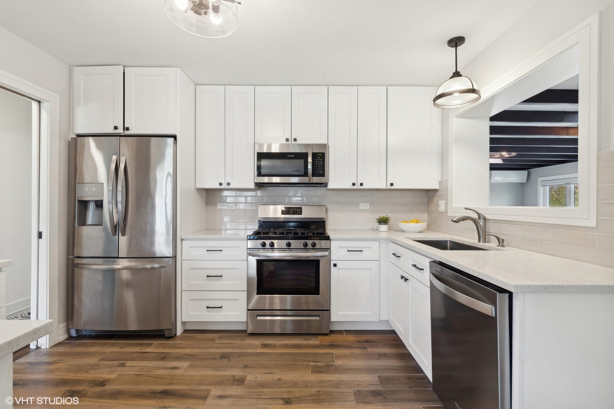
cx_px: 307
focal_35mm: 15
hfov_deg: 100.4
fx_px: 256
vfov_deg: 77.3
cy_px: 204
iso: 200
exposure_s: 1/10
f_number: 9
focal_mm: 10
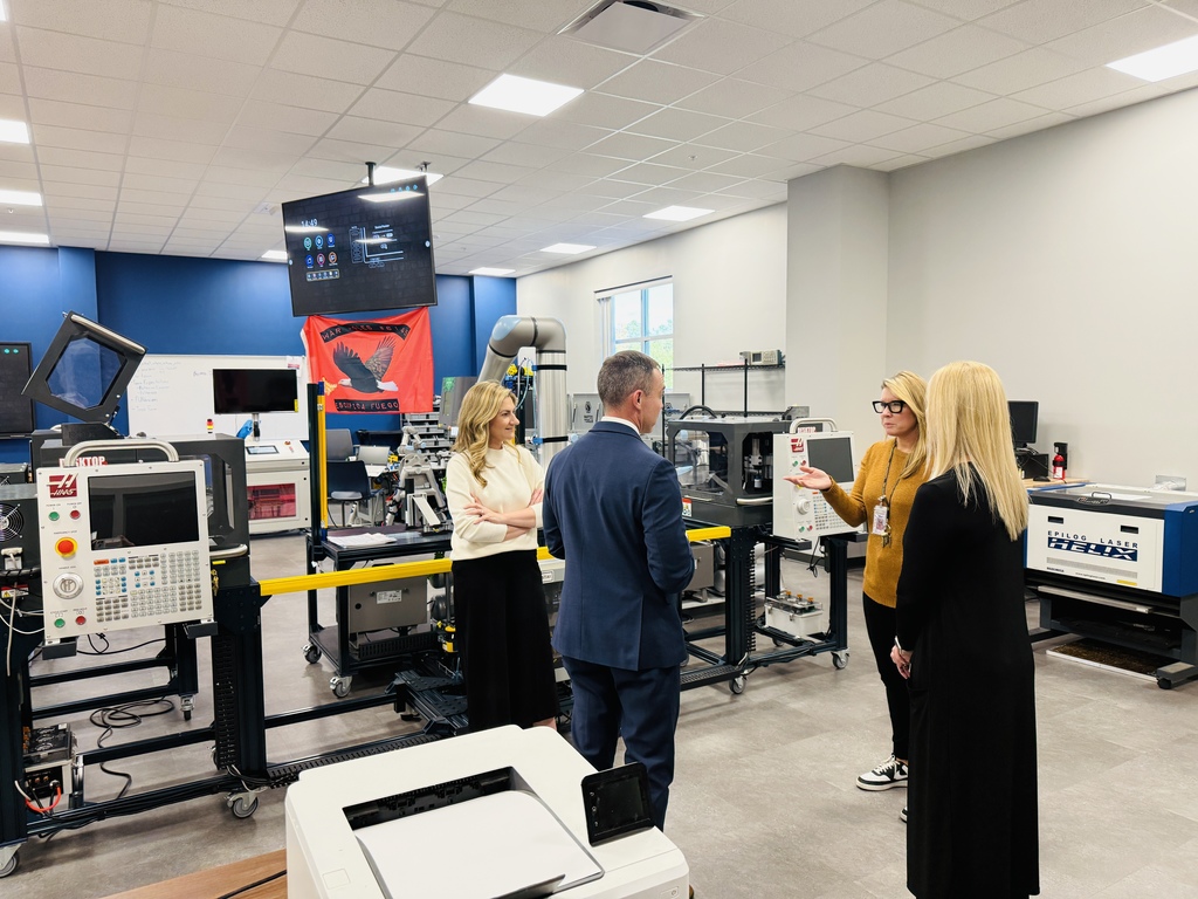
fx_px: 831
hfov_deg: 71.6
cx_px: 599
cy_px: 450
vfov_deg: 56.8
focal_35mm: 24
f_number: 1.78
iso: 200
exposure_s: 1/111
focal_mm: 6.76
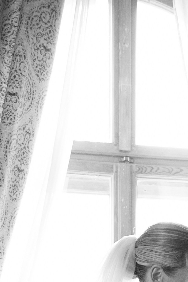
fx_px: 909
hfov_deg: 11.7
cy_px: 559
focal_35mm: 116
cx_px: 175
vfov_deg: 14.6
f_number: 2.8
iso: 1000
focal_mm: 29
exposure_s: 1/100
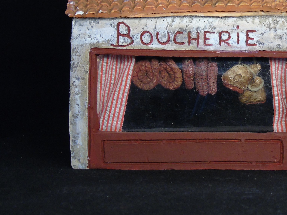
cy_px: 40
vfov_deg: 14.1
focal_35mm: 104
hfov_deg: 18.7
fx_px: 862
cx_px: 231
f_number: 4.5
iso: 200
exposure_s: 1/30
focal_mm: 11
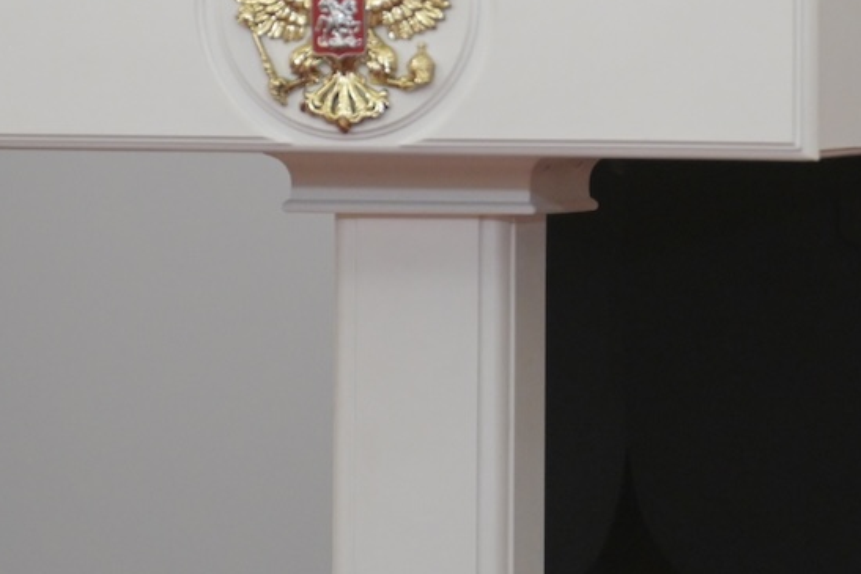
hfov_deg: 1.5
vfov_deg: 1.0
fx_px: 33562
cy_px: -357
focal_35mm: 1403
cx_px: 439
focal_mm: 400
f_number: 4
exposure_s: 1/320
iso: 2800
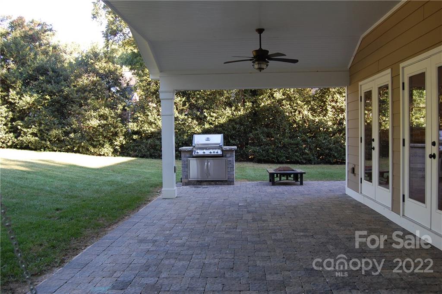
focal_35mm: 30
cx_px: 221
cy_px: 147
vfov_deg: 43.5
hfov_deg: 62.0
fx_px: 368
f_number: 5
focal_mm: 20
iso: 400
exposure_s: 1/100
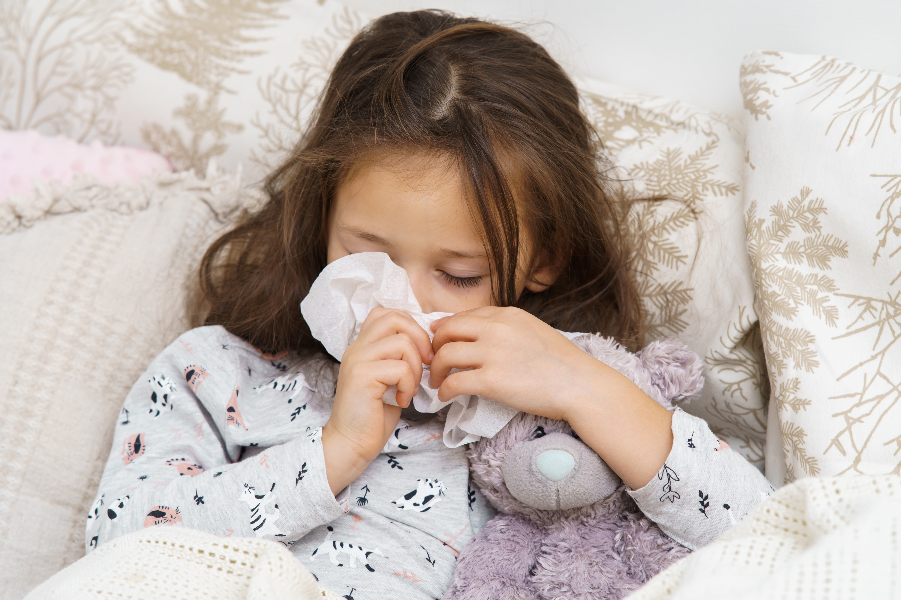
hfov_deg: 16.1
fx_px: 3191
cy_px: 300
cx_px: 450
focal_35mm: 128
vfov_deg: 10.8
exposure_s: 1/125
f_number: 4
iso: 100
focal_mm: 85
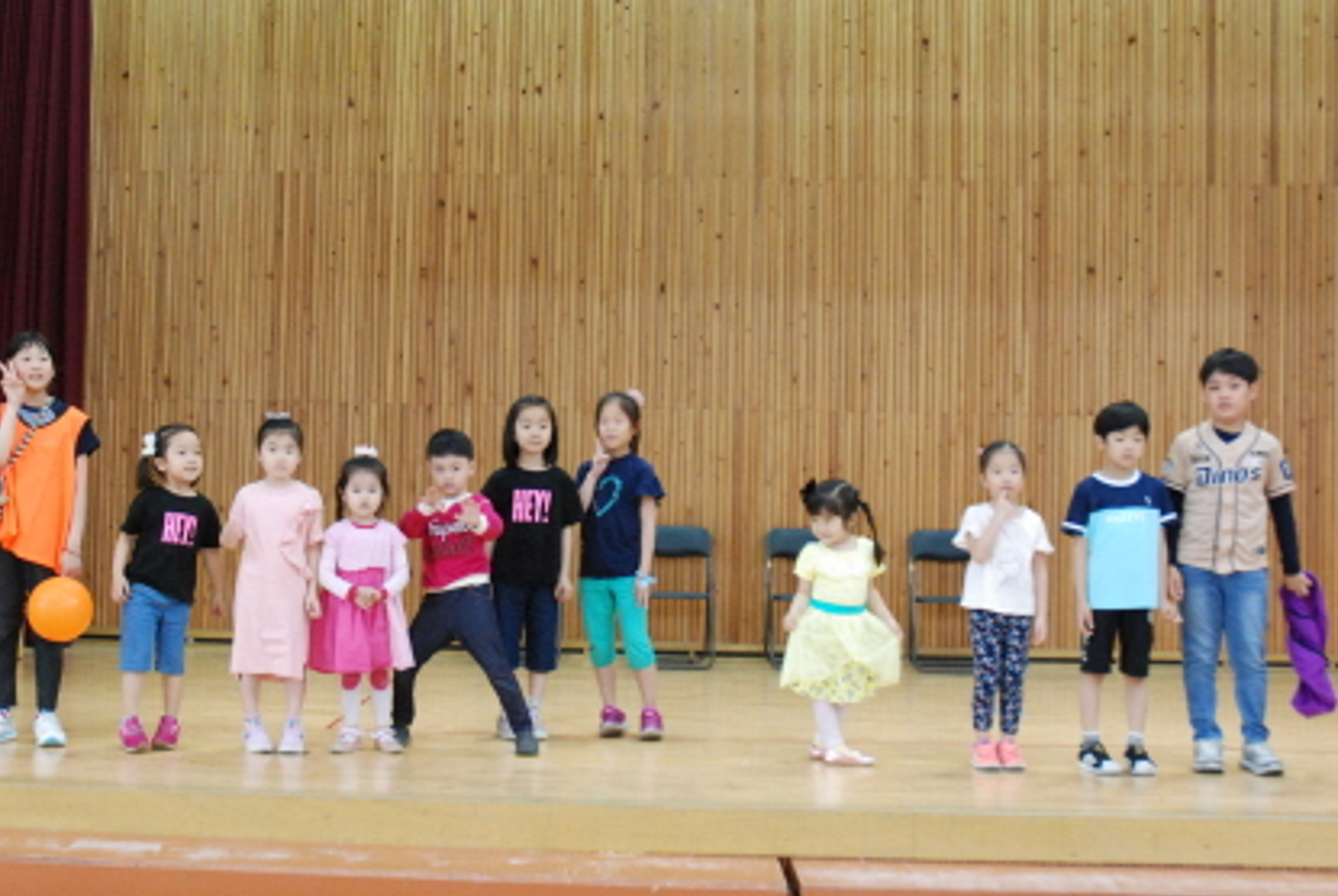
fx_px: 1935
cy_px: 453
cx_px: 590
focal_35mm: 52
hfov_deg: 38.1
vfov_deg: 26.1
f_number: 5.6
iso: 1600
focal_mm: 24
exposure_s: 1/40
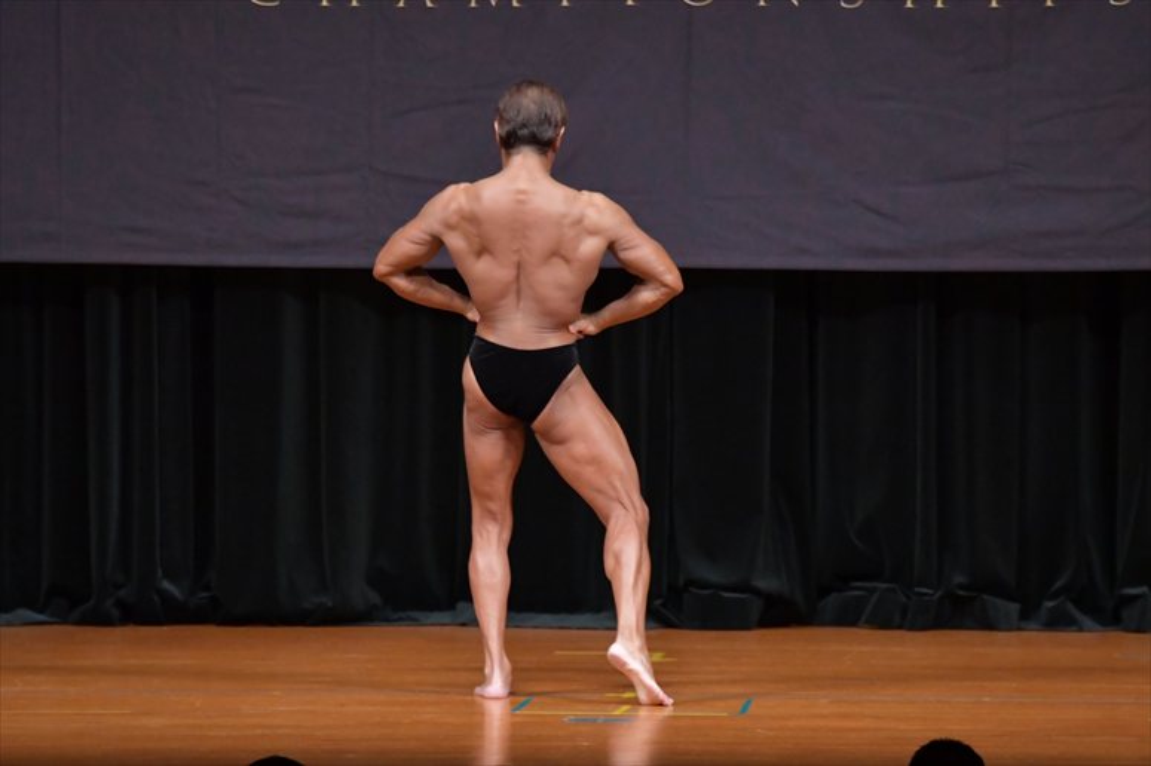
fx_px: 8628
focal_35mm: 270
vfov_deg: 5.1
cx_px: 576
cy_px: 383
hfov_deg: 7.6
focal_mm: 180
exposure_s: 1/400
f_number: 5.6
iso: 5000
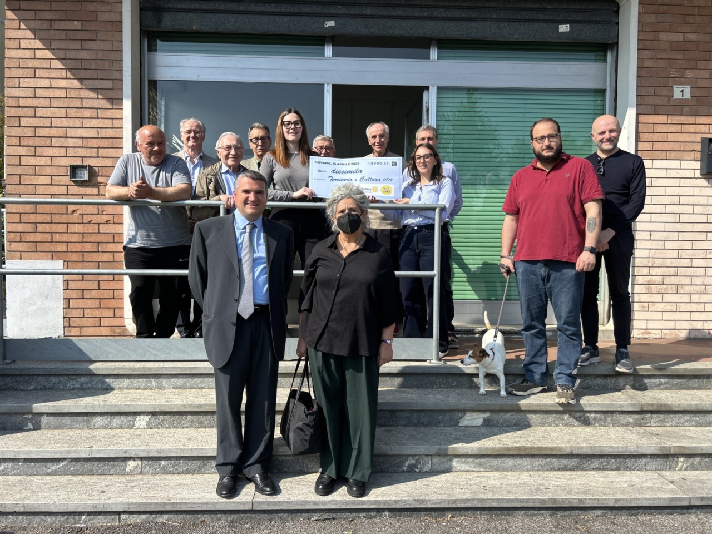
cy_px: 267
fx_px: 535
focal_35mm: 26
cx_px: 356
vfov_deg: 53.1
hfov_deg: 67.3
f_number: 1.5
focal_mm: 5.7
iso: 50
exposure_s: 1/3077
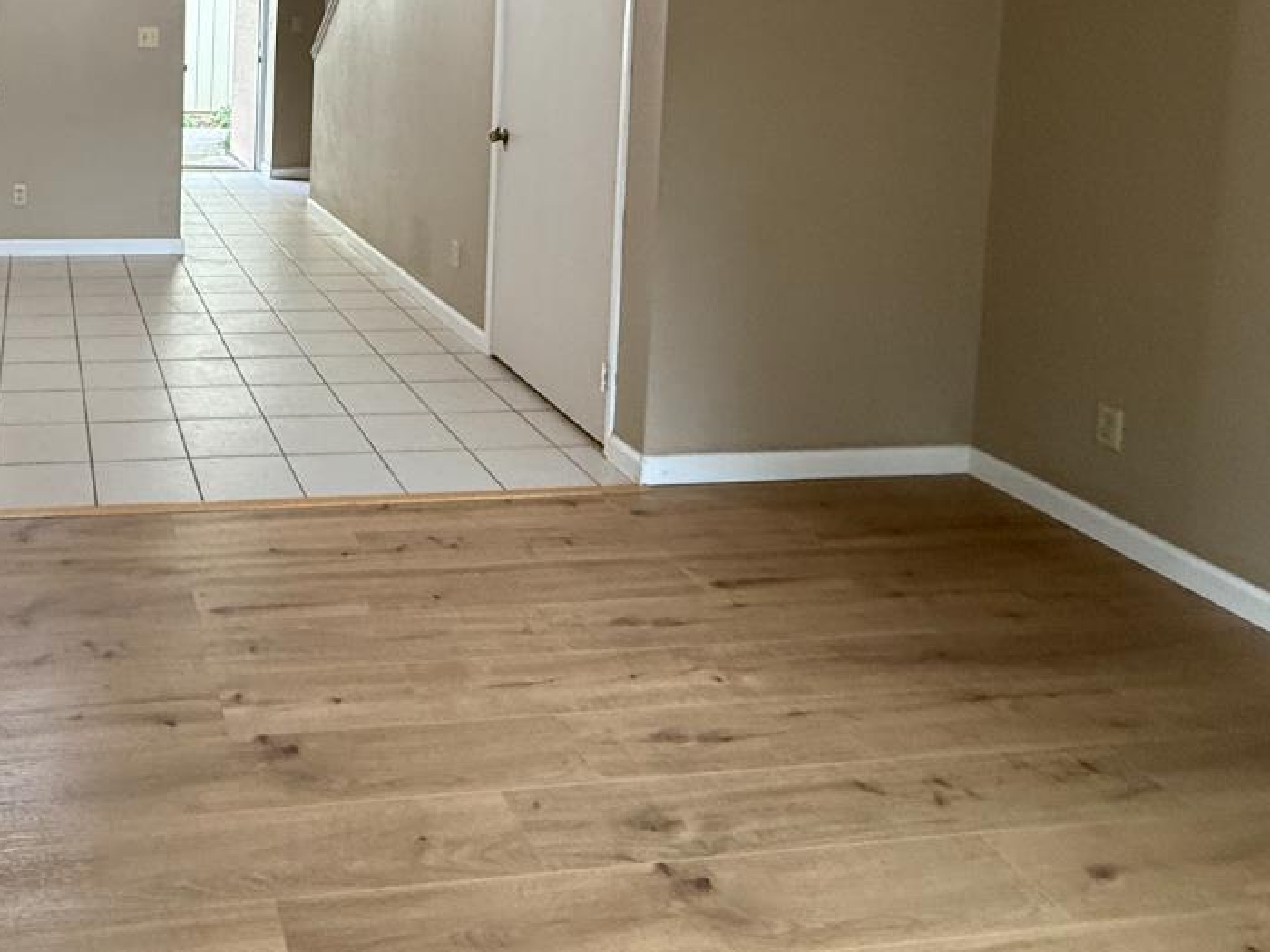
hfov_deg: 54.3
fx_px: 1101
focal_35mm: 30
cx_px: 192
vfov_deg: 42.1
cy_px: 55
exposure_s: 1/120
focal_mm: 2.22
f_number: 2.2
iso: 400
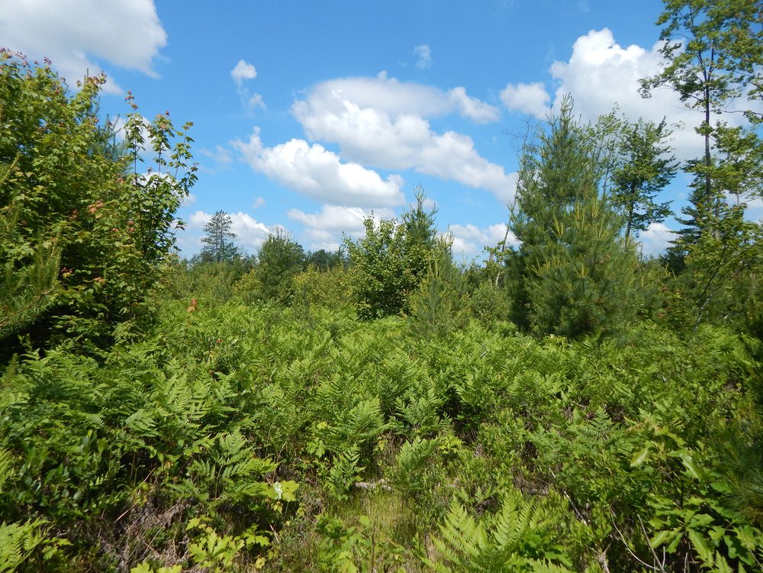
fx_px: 485
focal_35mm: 22
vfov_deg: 61.1
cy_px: 286
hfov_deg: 76.4
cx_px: 382
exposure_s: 1/500
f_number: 6
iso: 125
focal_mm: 4
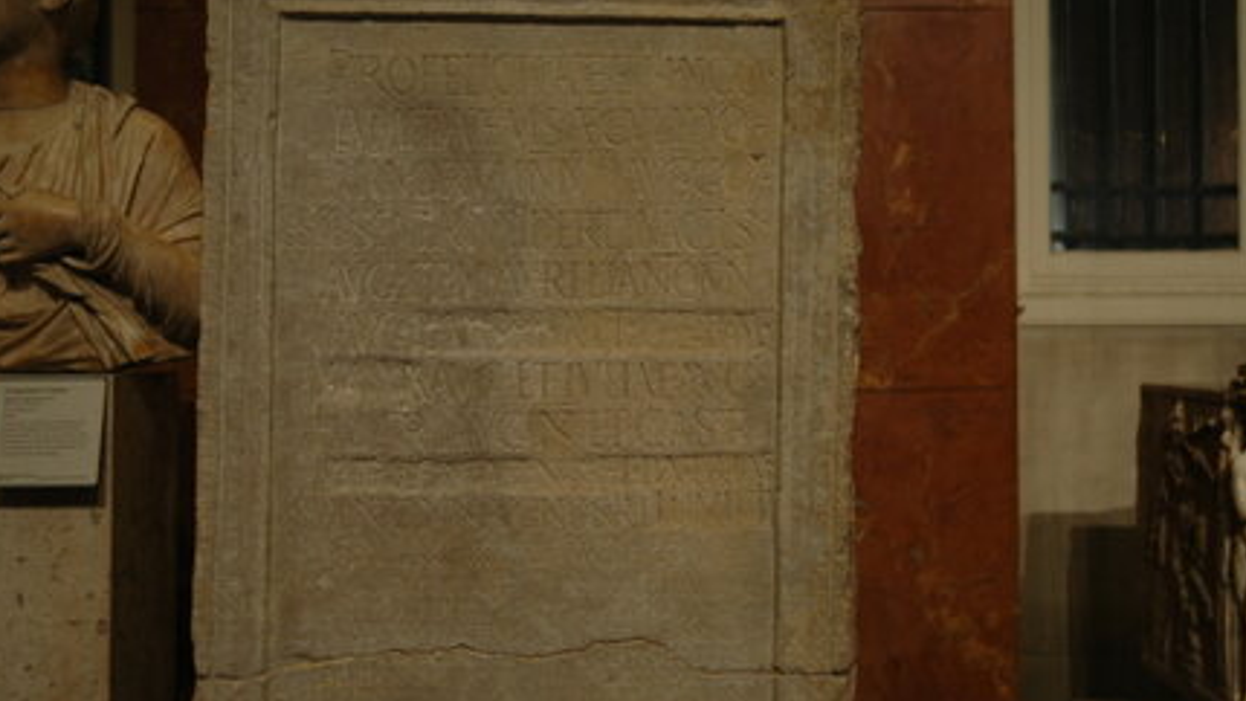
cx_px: 620
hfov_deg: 44.1
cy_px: 298
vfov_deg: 25.7
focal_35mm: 47
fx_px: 1538
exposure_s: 1/10
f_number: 4
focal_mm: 29
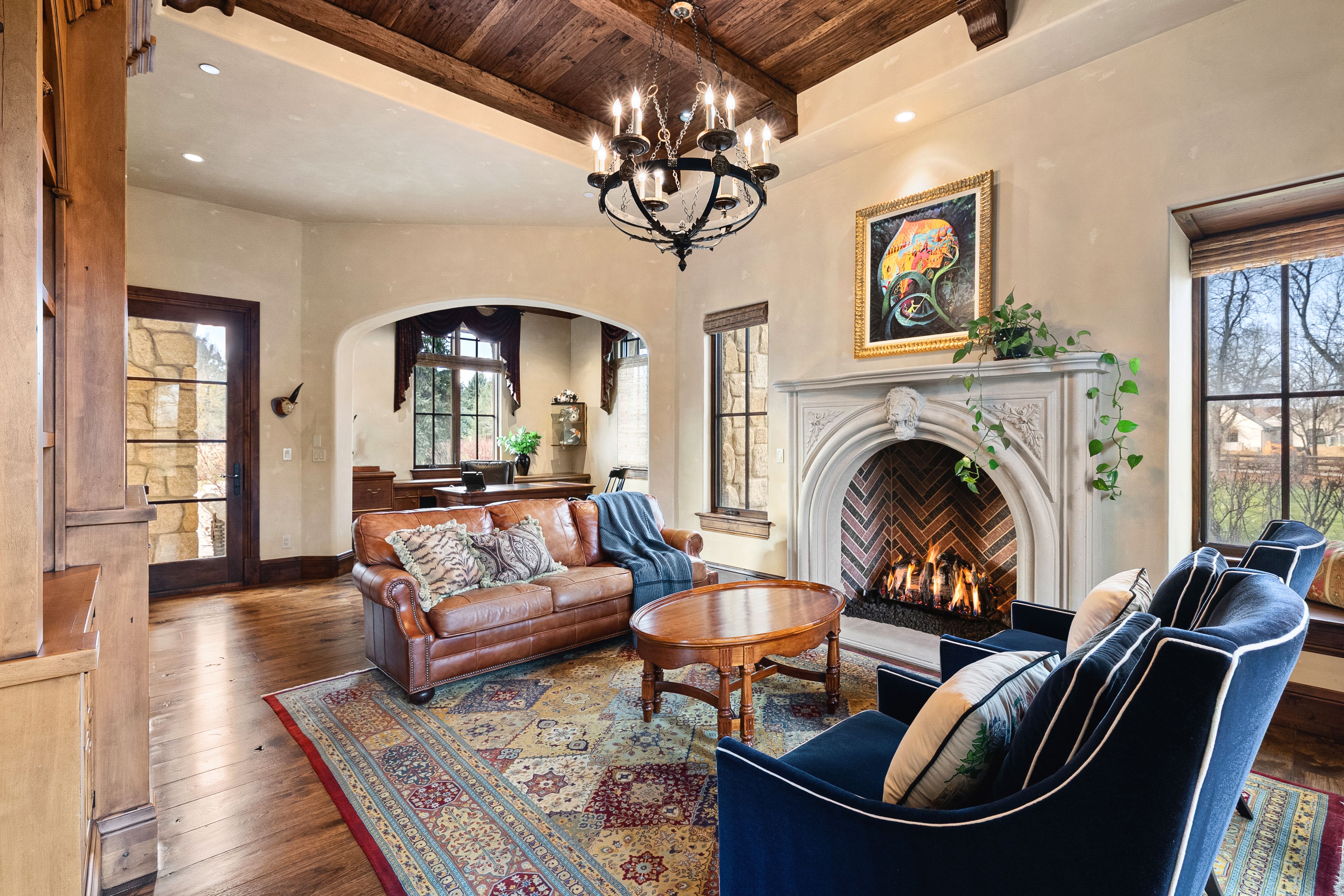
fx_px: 597
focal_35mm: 16
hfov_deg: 96.7
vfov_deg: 73.7
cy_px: 448
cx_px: 672
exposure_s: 1/1.67
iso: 640
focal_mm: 16
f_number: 8
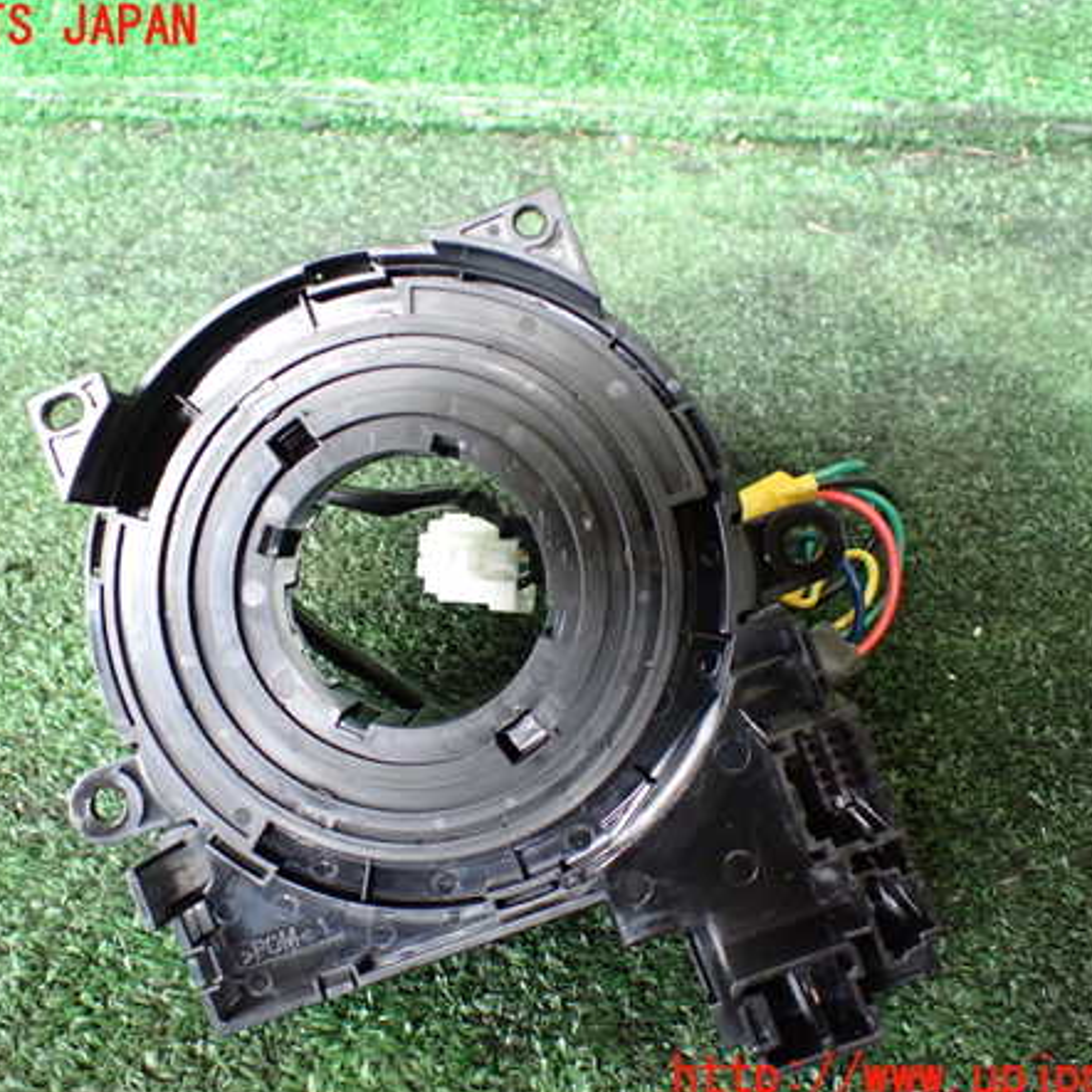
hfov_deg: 46.0
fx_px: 1285
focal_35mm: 36
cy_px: 553
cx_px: 489
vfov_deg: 46.0
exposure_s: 1/60
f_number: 2.3
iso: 800
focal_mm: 5.4
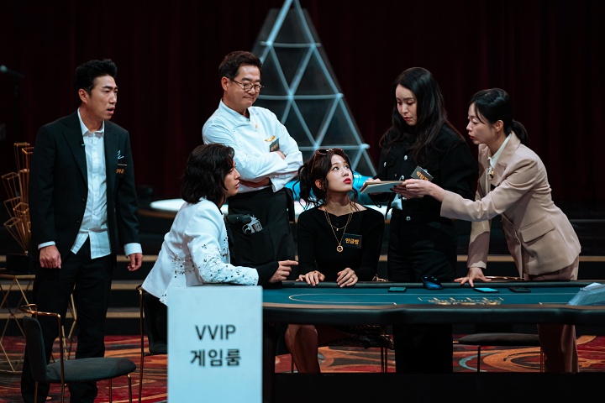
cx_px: 302
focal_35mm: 123
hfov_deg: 16.7
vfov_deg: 11.1
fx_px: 2067
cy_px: 202
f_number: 2.8
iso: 1600
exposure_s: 1/200
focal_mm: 123
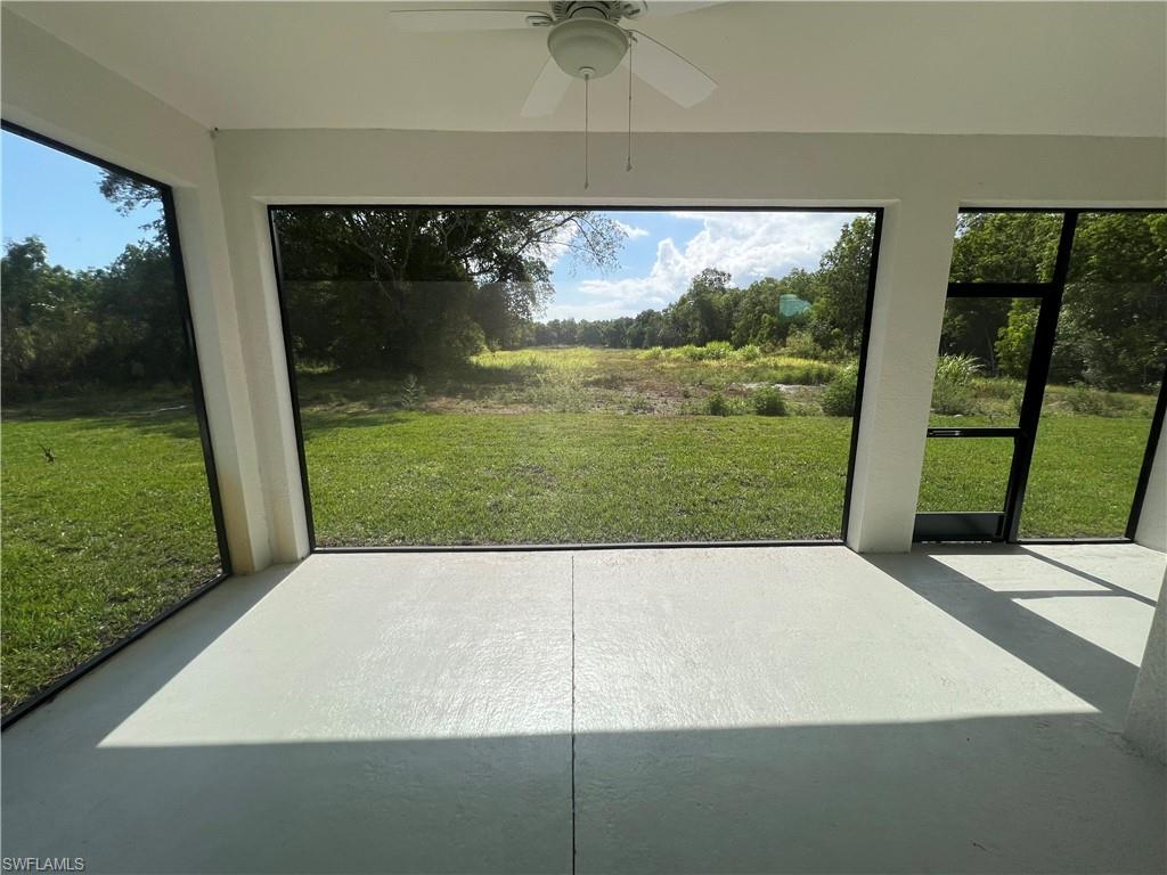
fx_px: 438
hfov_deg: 106.2
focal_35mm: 13
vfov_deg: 89.9
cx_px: 584
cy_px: 438
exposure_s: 1/1064
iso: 32
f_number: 1.8
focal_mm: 1.57
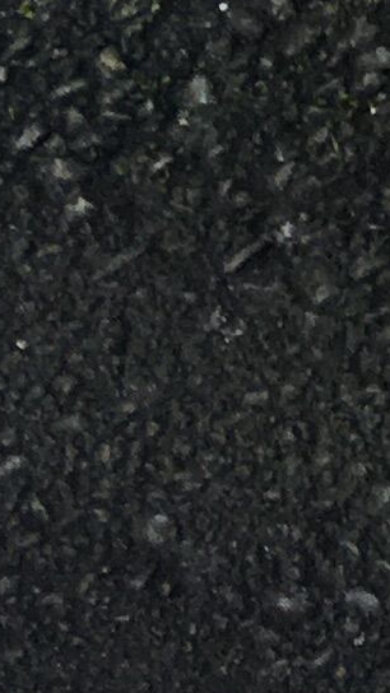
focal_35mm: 234
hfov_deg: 4.6
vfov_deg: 7.9
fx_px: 4302
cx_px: 1793
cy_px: -1437
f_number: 2.2
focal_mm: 4.15
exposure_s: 1/100
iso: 32
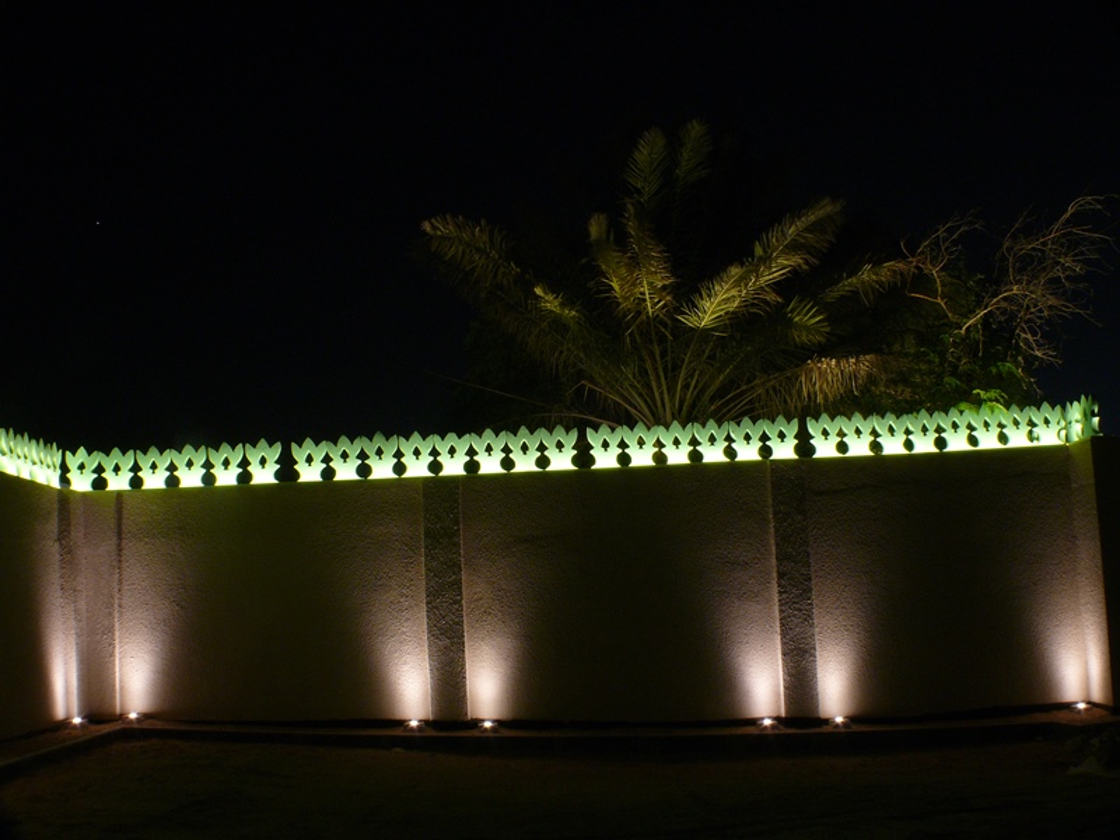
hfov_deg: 41.2
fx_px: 1488
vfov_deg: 31.5
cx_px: 560
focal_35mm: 46
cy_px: 420
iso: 100
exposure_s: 4
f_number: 11
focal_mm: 9.7
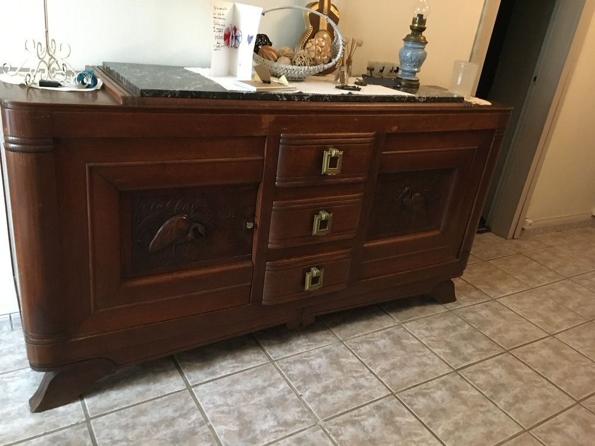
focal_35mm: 29
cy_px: 223
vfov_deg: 48.2
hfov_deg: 61.7
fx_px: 498
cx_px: 298
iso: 320
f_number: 2.2
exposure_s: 1/17
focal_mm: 4.15
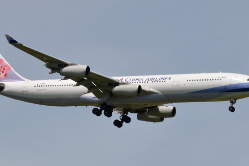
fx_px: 1224
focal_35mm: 177
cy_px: 90
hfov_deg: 11.6
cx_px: 112
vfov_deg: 7.8
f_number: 10
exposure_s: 1/640
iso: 200
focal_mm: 90
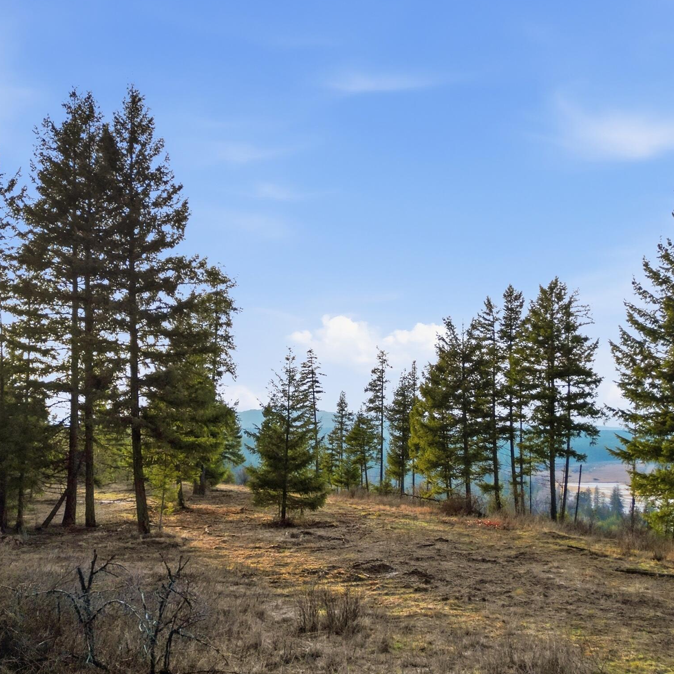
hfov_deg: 47.1
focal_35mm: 35
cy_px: 411
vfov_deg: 46.9
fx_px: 771
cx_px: 390
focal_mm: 6.7
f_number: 1.7
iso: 100
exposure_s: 1/3200
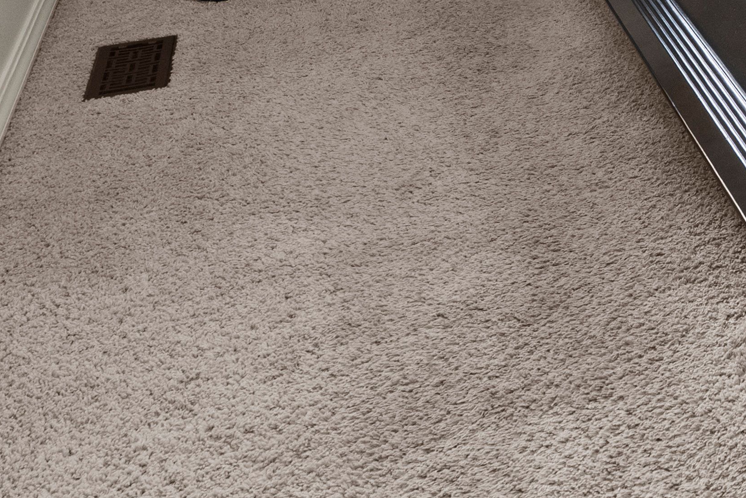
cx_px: 1033
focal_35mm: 68
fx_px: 1409
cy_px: -479
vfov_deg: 16.0
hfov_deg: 24.7
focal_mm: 16
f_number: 8
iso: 640
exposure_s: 1/5
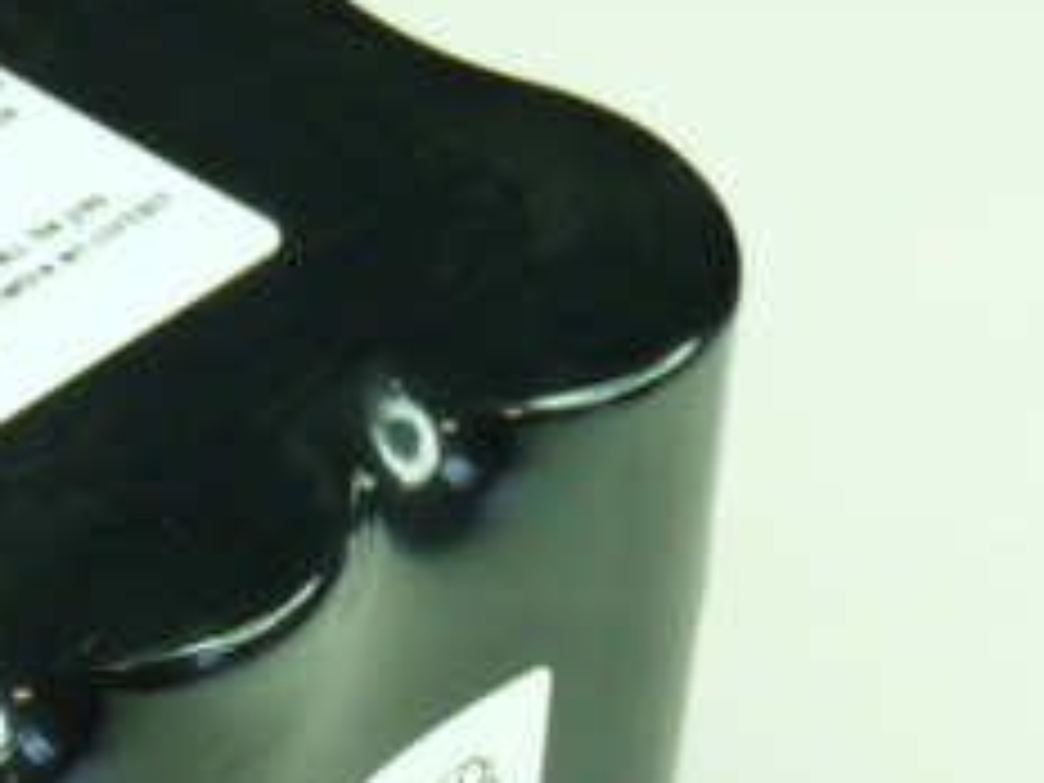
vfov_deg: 5.5
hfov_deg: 7.3
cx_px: -270
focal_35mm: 268
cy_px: 770
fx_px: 8083
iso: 160
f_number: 3.2
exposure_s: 1/30
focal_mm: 9.8
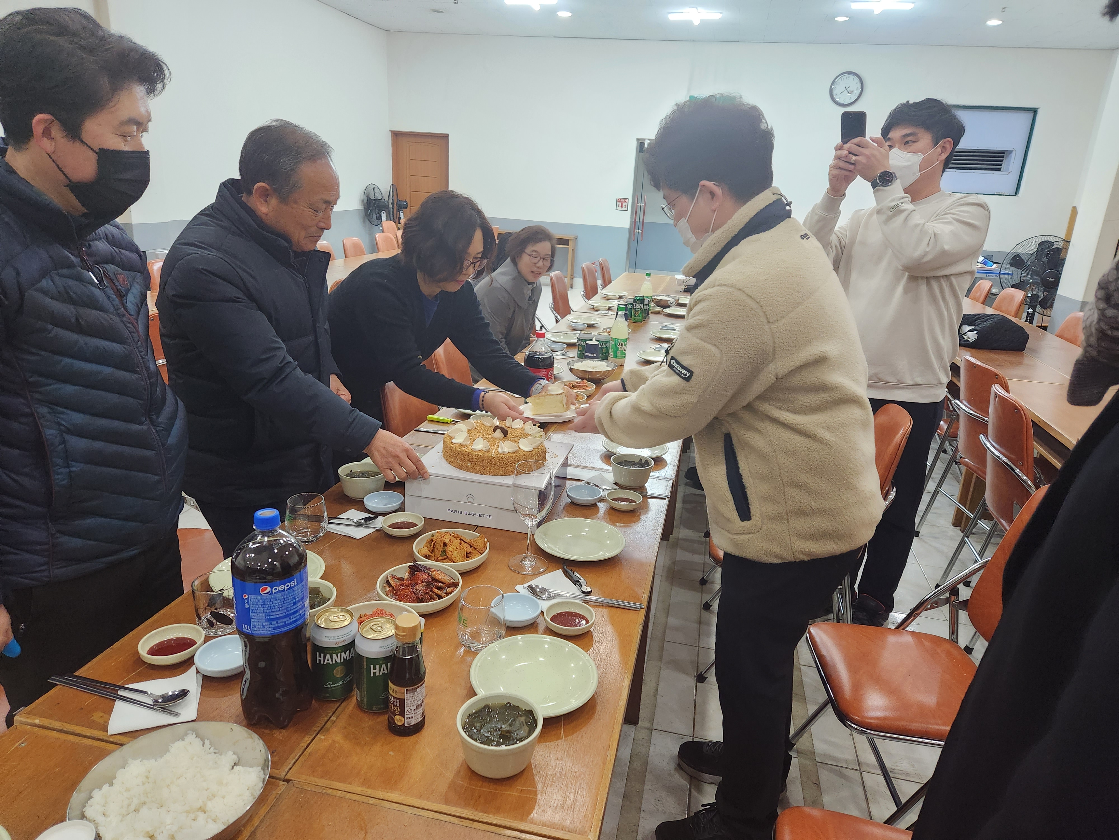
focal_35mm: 23
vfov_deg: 58.9
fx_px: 744
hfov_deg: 73.9
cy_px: 420
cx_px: 560
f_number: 1.8
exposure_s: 1/120
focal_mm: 5.4
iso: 500
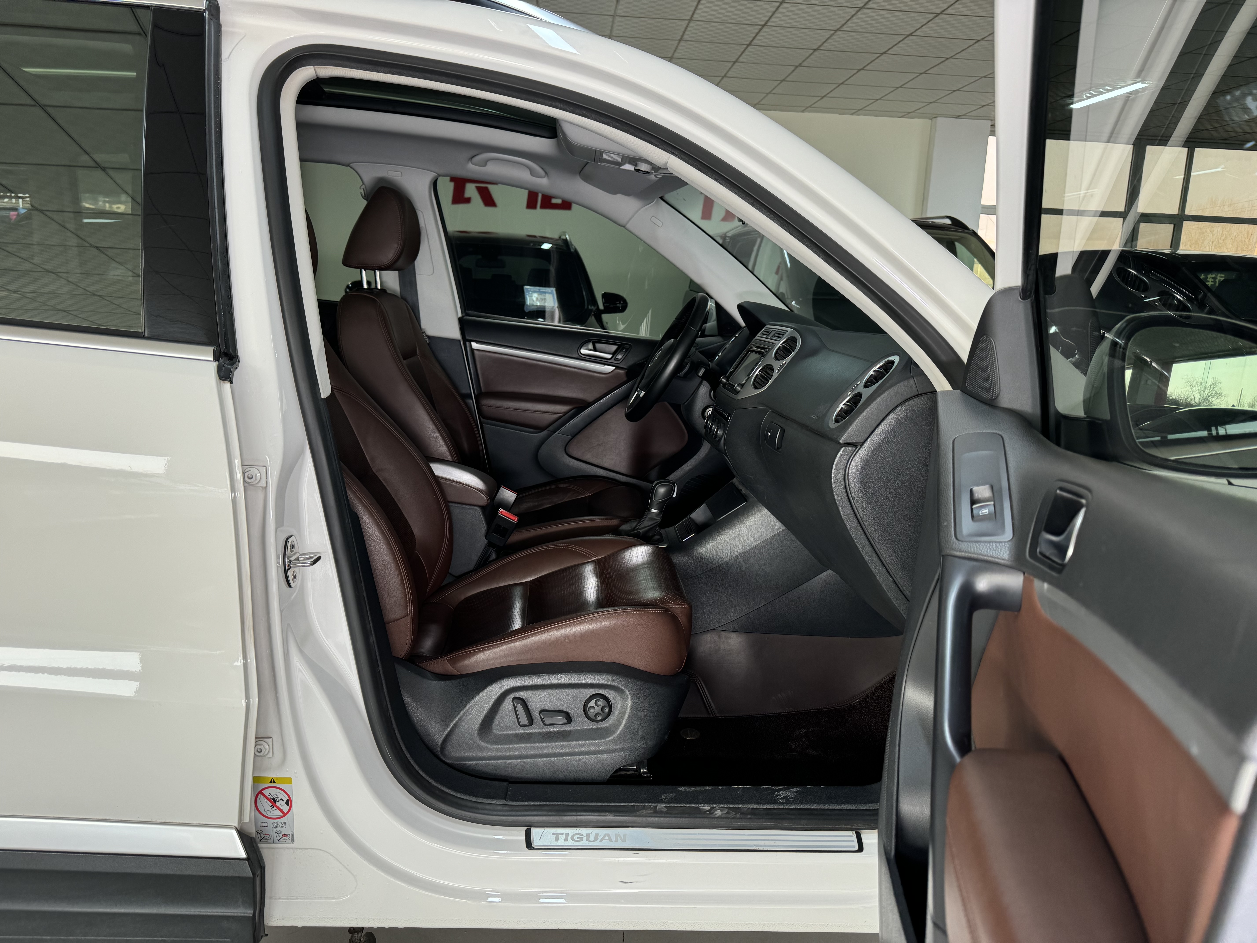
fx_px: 872
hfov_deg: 71.6
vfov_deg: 56.8
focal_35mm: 24
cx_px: 628
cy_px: 472
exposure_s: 1/121
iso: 80
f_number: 1.78
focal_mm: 6.76
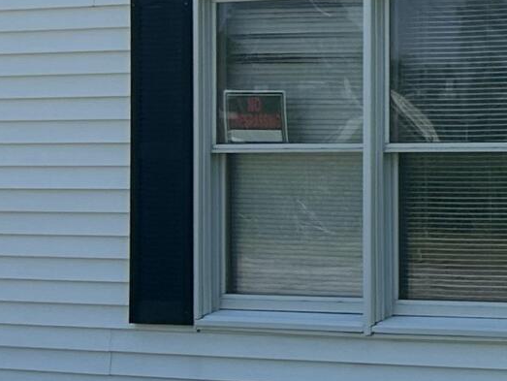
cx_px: 999
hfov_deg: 11.9
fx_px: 2184
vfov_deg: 9.9
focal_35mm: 149
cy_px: 78
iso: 50
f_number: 1.5
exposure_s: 1/5587
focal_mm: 5.7
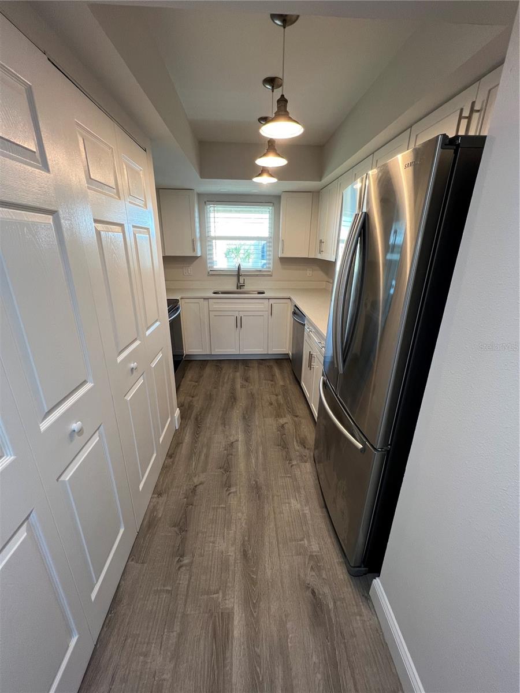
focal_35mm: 13
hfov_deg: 89.9
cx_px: 260
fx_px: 260
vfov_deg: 106.2
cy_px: 346
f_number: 1.8
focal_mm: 1.57
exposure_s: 1/120
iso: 160
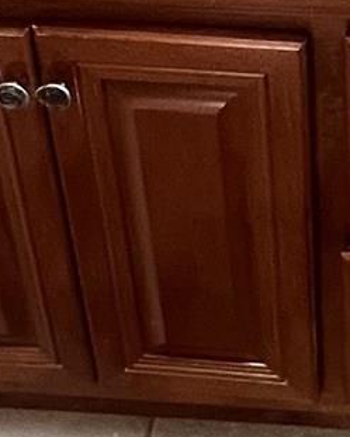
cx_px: 372
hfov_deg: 16.0
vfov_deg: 19.7
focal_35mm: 94
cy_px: -6
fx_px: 1217
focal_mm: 1.57
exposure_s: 1/60
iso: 400
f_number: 1.8
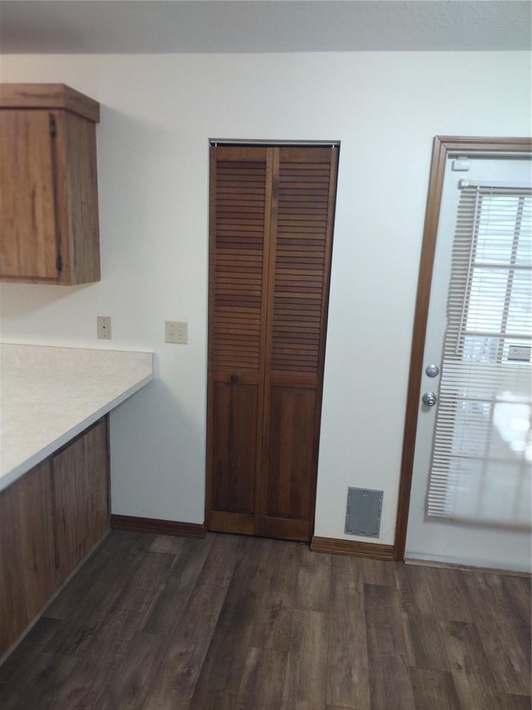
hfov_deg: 51.4
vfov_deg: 65.3
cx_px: 266
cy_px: 355
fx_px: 553
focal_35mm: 27
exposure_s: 1/40
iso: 356
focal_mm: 4.71
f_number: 1.7
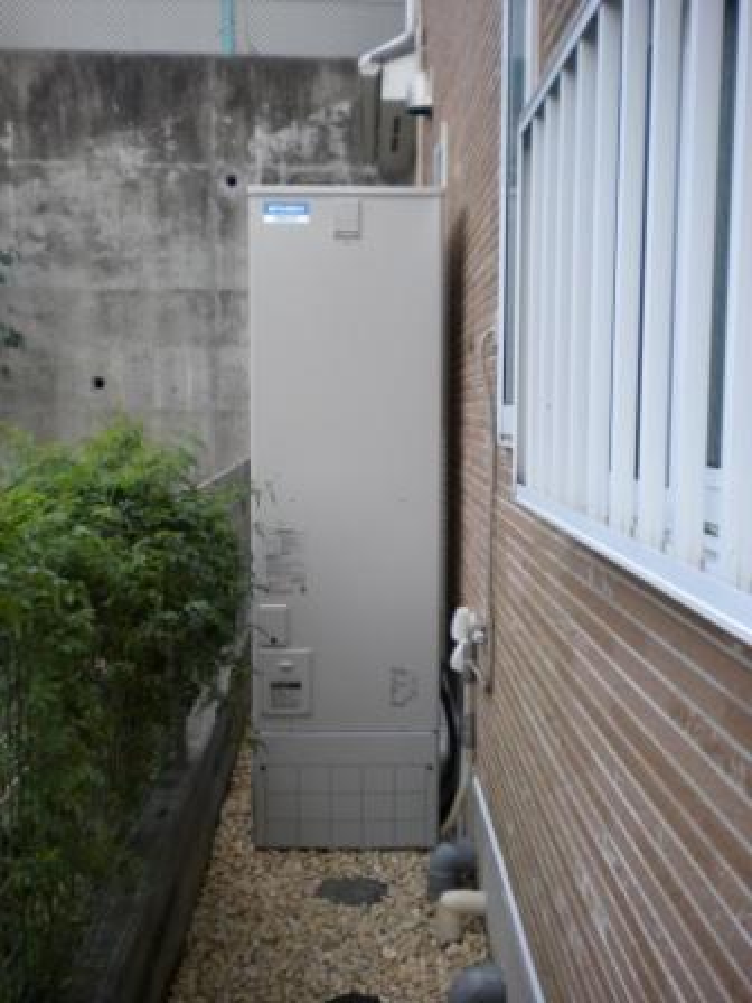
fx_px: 1014
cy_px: 502
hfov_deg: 40.7
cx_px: 376
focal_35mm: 35
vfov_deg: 52.6
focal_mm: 6.3
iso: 233
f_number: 3.1
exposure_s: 1/60.2
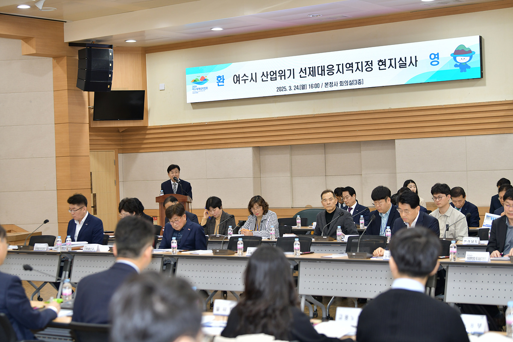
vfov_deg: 19.5
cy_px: 171
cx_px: 256
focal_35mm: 70
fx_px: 997
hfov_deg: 28.8
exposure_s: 1/160
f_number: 3.5
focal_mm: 70
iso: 500
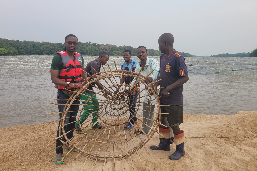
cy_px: 76
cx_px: 127
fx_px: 200
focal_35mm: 28
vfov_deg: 46.3
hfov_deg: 65.5
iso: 40
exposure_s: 1/598
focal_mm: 5.4
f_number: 1.8
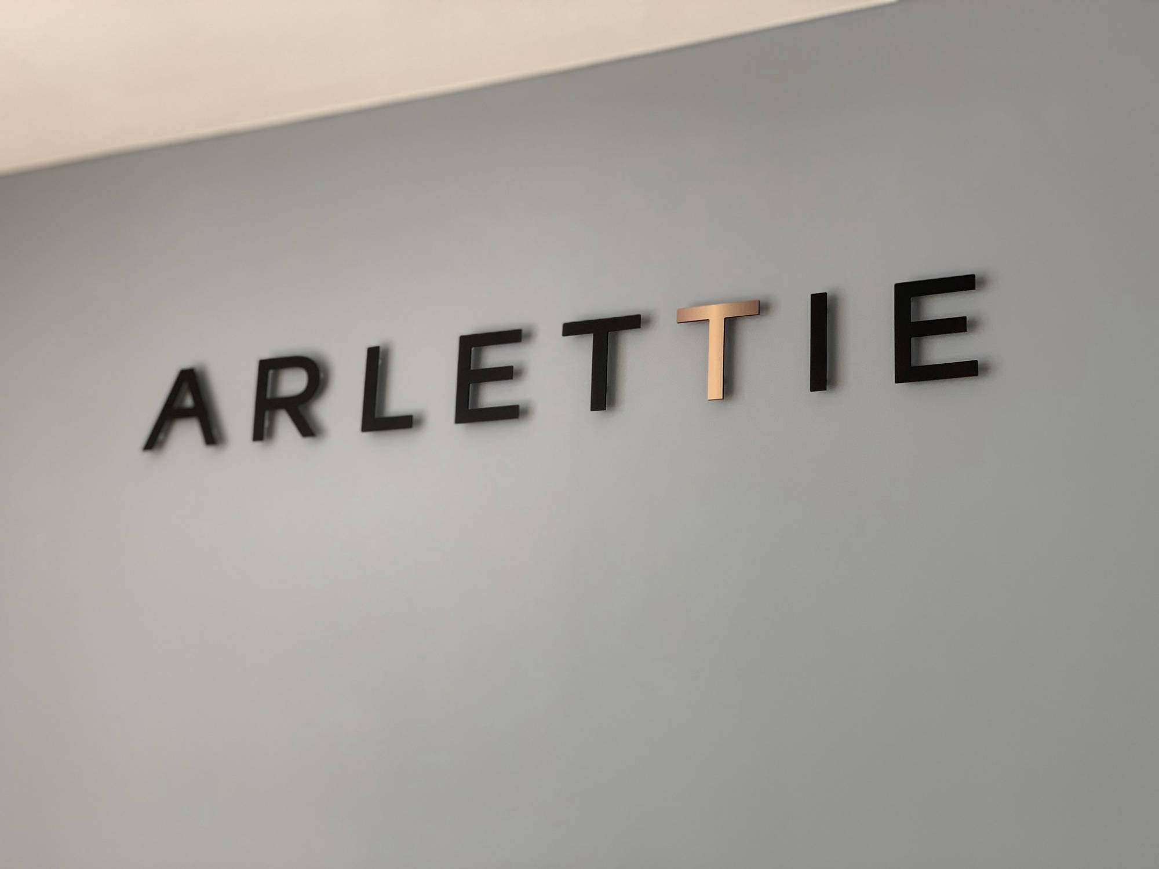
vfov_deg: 28.0
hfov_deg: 36.8
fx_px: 1741
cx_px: 580
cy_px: 434
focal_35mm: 52
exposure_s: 1/122
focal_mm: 6
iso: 50
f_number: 2.4
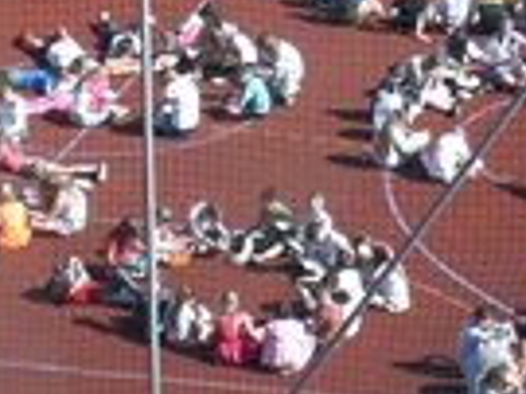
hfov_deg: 8.2
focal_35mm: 243
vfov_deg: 6.1
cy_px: -103
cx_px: 230
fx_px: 3689
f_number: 3.2
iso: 100
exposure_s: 1/750
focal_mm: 7.5
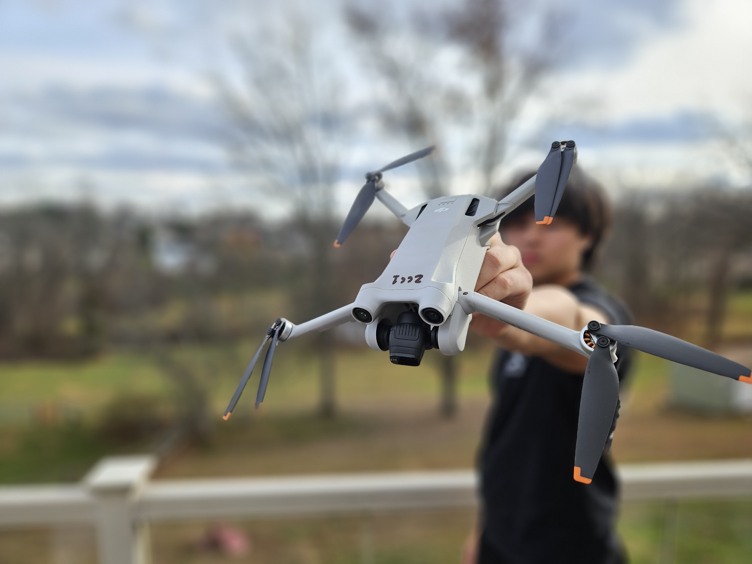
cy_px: 282
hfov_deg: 73.9
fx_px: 500
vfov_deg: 58.9
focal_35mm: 23
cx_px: 376
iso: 25
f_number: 1.8
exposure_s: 1/531
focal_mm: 5.4
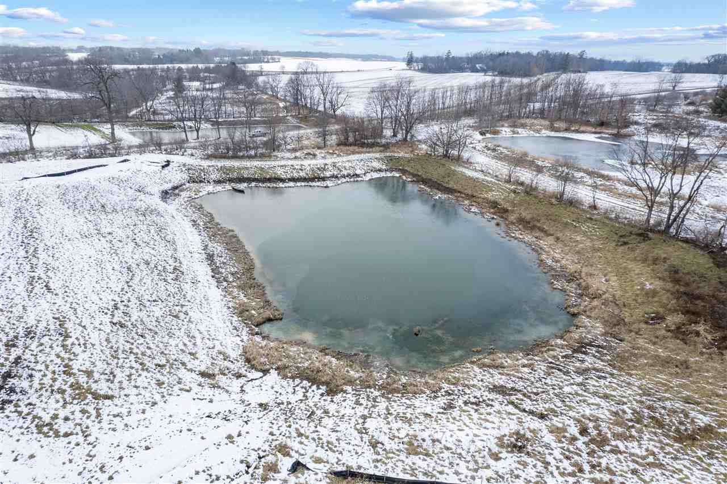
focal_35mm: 22
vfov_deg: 57.2
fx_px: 444
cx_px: 364
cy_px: 242
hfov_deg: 78.6
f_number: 2.8
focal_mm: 8.38
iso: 130
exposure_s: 1/500
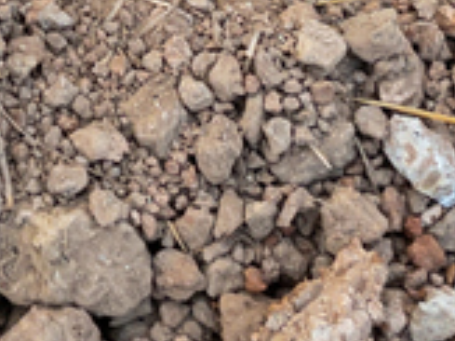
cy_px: -502
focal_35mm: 189
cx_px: -158
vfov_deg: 7.3
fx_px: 2482
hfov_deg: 10.2
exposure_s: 1/280
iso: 32
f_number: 1.5
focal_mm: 5.7
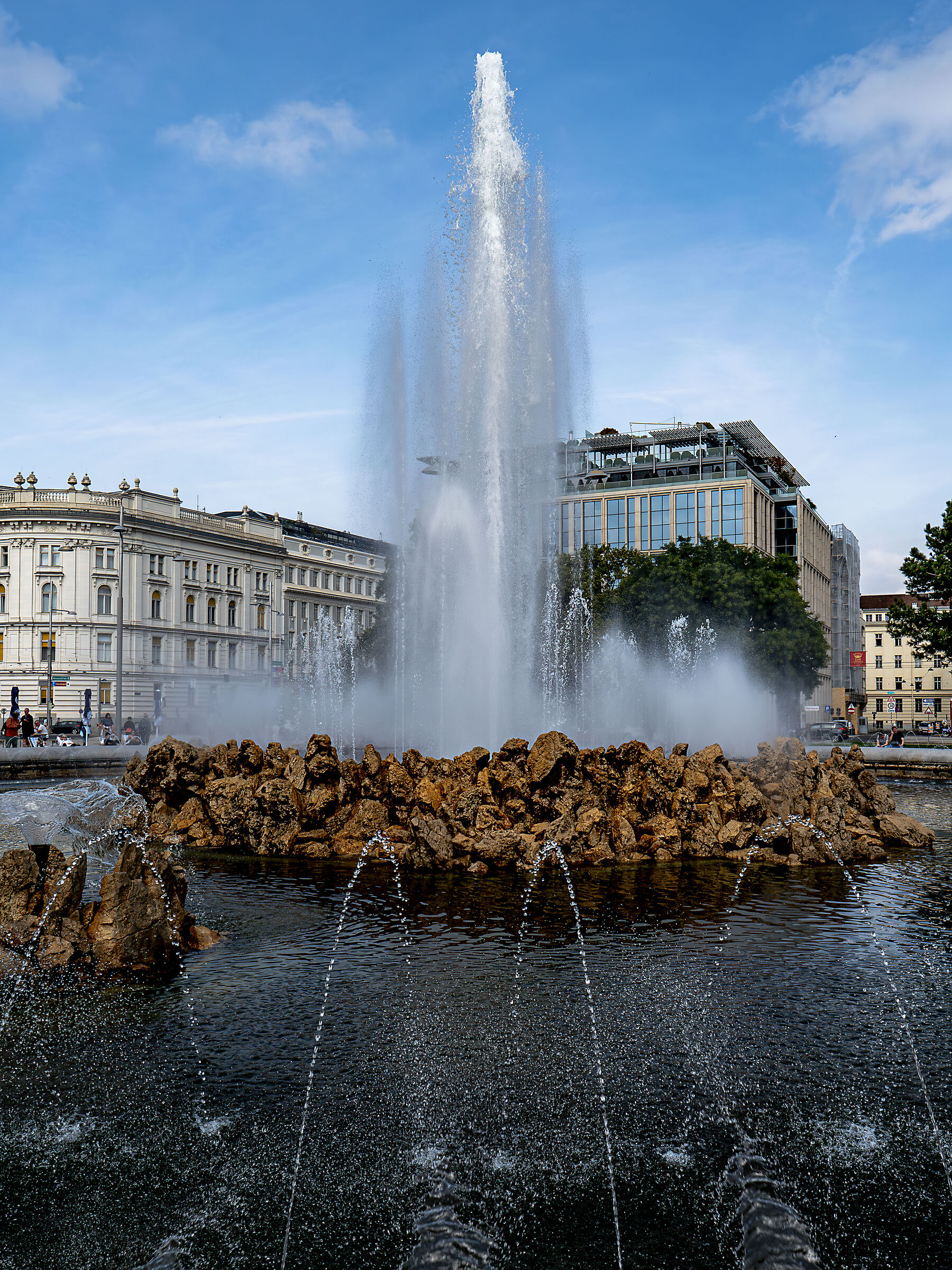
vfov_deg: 60.0
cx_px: 476
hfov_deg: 46.8
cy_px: 635
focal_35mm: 30
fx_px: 1100
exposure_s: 1/500
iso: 200
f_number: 7.1
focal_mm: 15
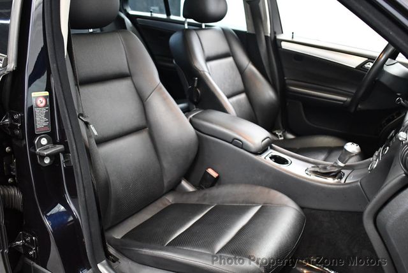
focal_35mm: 36
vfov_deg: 36.9
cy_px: 136
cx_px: 204
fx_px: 408
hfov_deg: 53.1
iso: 3200
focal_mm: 18
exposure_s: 1/60
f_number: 3.5
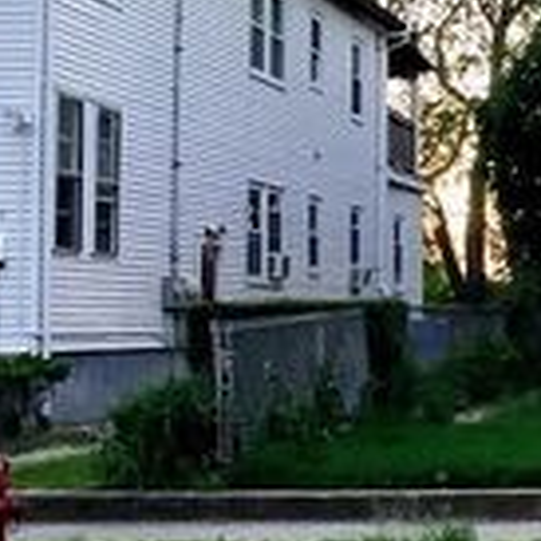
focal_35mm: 100
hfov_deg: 15.3
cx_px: 936
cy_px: 215
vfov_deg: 17.4
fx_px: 1768
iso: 250
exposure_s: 1/60
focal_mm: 3.3
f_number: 2.4
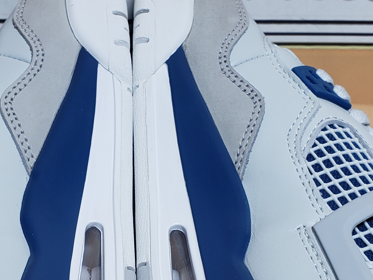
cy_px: 221
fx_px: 776
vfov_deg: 20.2
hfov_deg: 26.9
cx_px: 120
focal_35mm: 72
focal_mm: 4.3
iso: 50
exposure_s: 1/360
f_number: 2.4
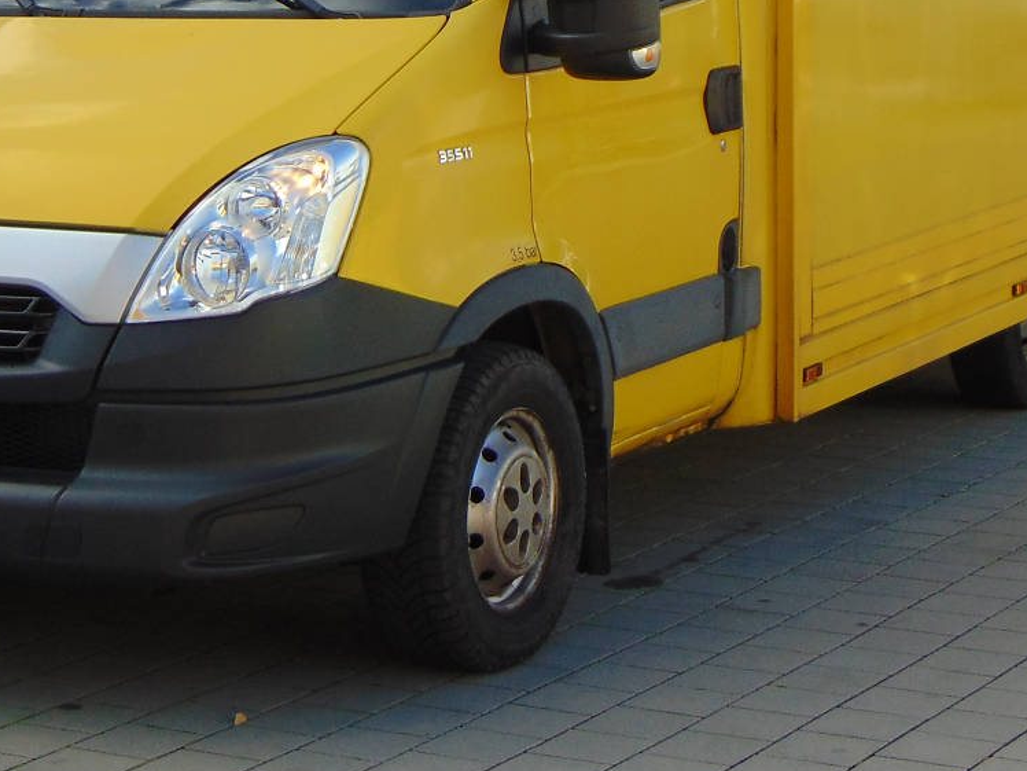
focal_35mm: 107
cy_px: 71
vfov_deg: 13.7
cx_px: 446
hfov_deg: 18.4
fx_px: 3175
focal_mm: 9
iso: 80
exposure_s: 1/200
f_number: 9
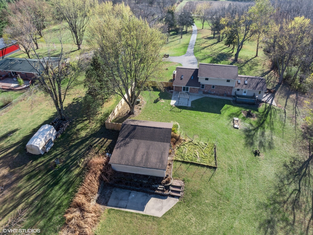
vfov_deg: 56.8
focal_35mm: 24
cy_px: 118
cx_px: 156
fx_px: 217
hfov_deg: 71.6
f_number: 9
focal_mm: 12.29
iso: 100
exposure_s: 1/80
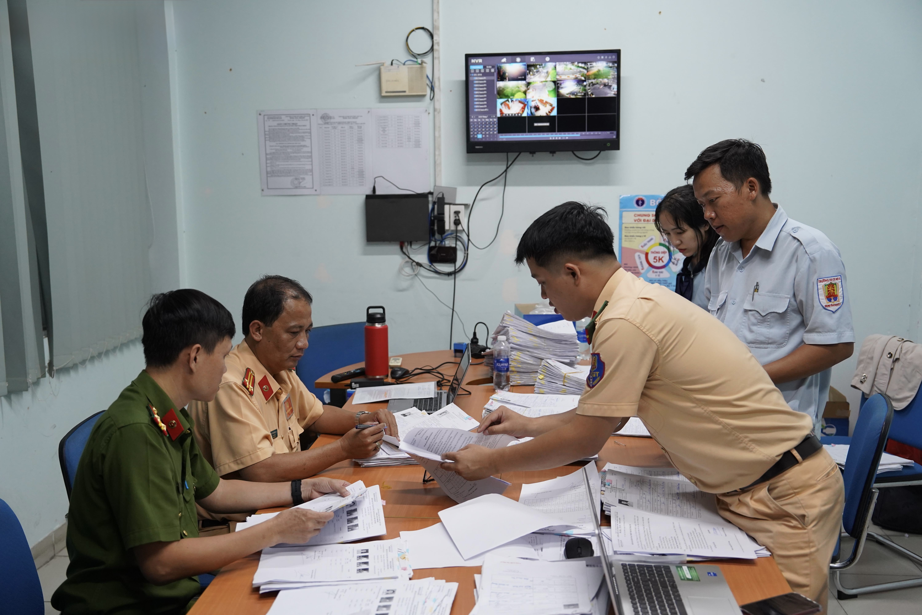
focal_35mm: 37
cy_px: 308
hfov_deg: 51.9
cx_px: 461
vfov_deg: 35.9
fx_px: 948
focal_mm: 37
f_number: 3.2
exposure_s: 1/400
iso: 2000
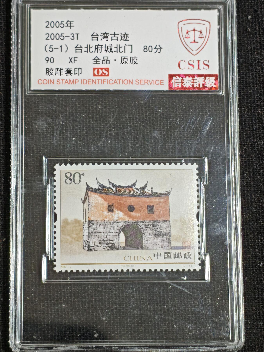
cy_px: 176
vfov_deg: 18.9
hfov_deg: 14.2
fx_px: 1058
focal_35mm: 104
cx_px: 132
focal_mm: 4.94
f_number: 1.5
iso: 50
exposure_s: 1/505
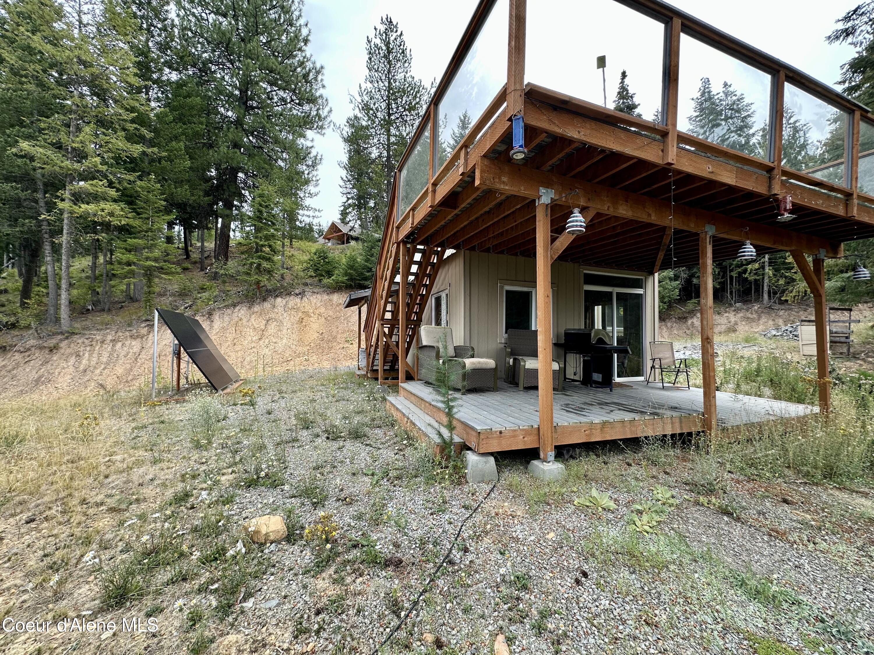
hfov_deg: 102.1
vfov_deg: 85.7
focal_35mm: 14
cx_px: 437
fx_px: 353
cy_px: 328
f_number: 2.2
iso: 40
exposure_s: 1/430
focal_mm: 2.22
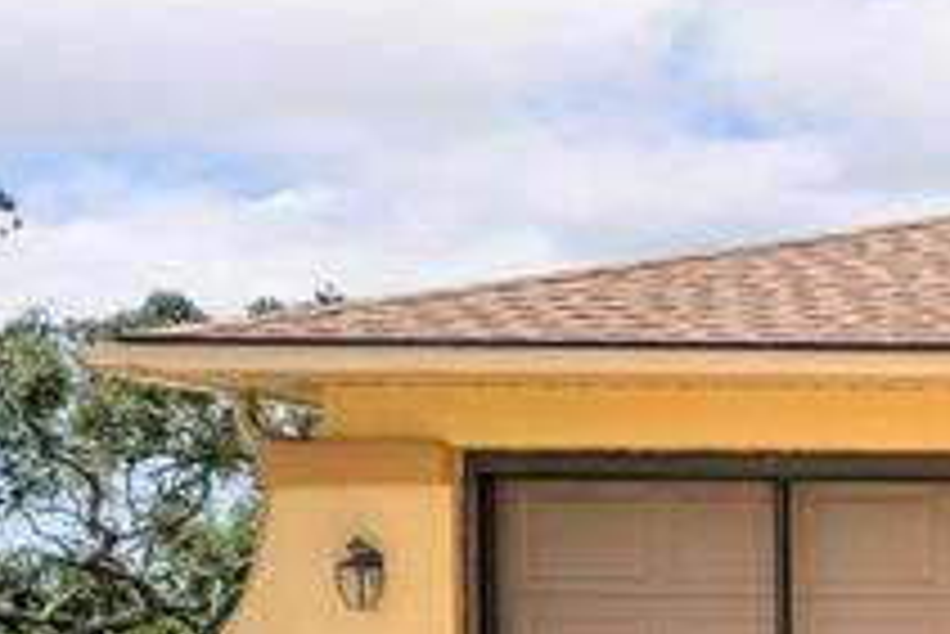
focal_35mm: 97
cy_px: 823
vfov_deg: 13.6
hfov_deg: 15.3
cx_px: 2076
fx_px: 2561
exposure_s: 1/800
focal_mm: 20
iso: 200
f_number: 9
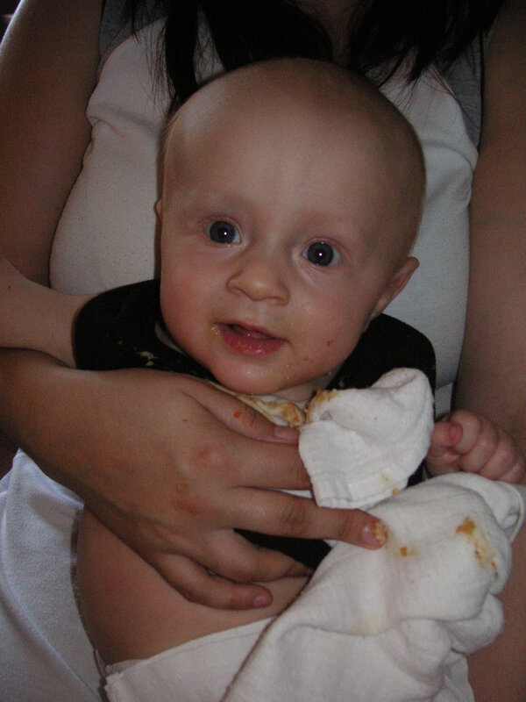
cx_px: 263
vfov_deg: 50.1
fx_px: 750
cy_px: 351
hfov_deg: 38.7
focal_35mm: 37
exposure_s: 1/45
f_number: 2.8
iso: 160
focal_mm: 6.1
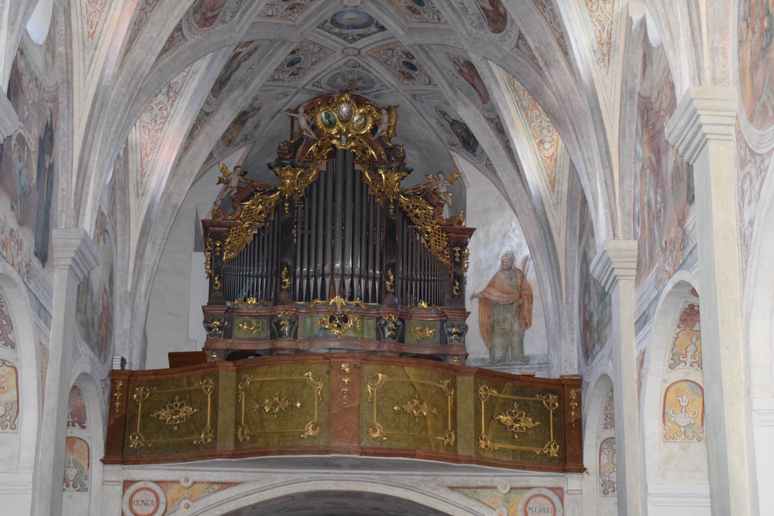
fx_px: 1354
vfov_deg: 21.6
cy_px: 258
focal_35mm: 63
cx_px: 387
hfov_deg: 31.9
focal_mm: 42
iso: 2000
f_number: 5
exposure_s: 1/60
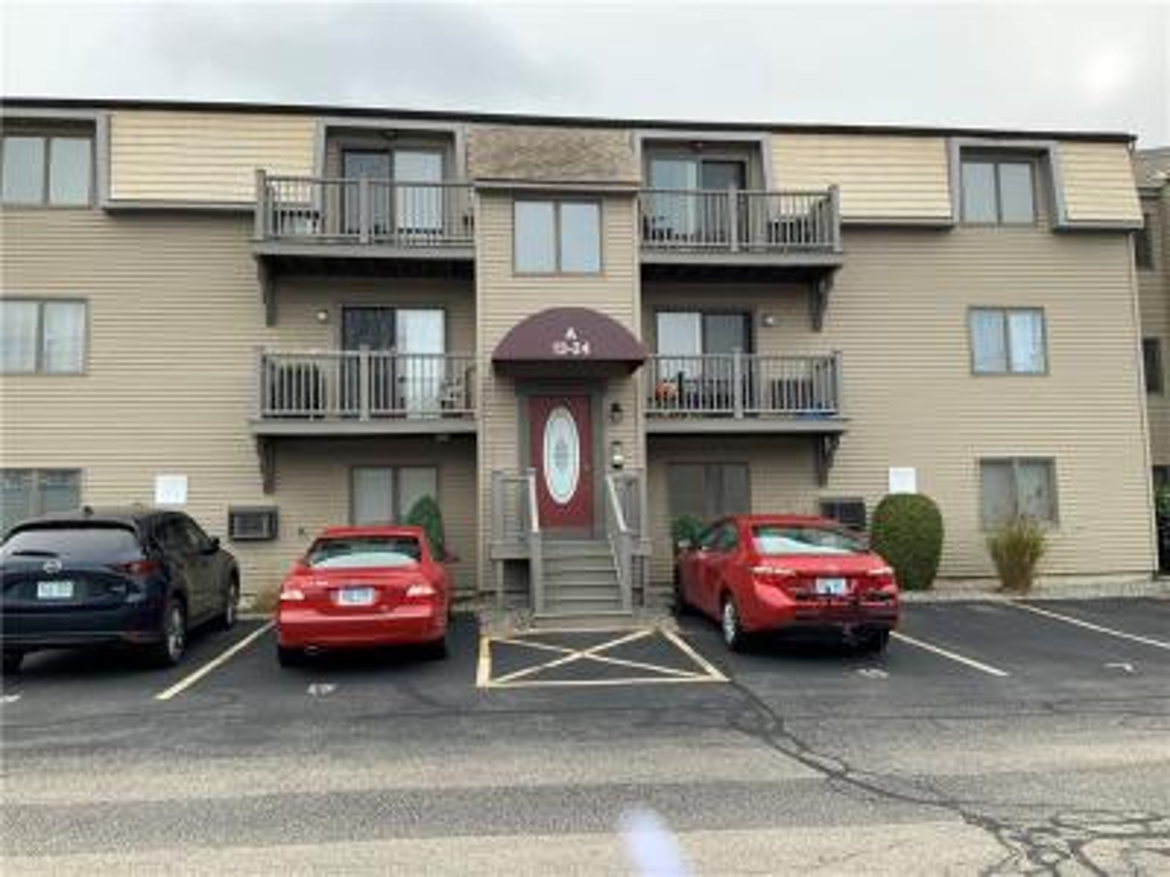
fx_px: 980
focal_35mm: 29
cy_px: 438
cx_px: 585
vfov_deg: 48.2
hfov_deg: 61.7
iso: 16
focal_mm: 3
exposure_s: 1/256
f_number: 1.8
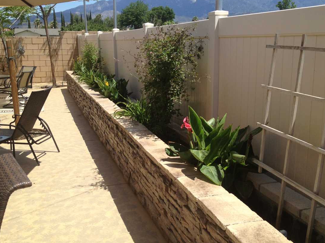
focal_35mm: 43
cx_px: 160
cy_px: 131
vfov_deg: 33.6
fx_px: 404
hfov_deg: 43.8
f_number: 2.4
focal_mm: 4.28
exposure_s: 1/1416
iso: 50
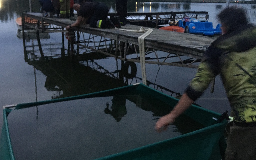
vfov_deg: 35.2
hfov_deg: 54.0
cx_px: 126
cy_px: 64
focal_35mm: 36
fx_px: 251
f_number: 2.2
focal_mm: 4.15
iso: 500
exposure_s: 1/17
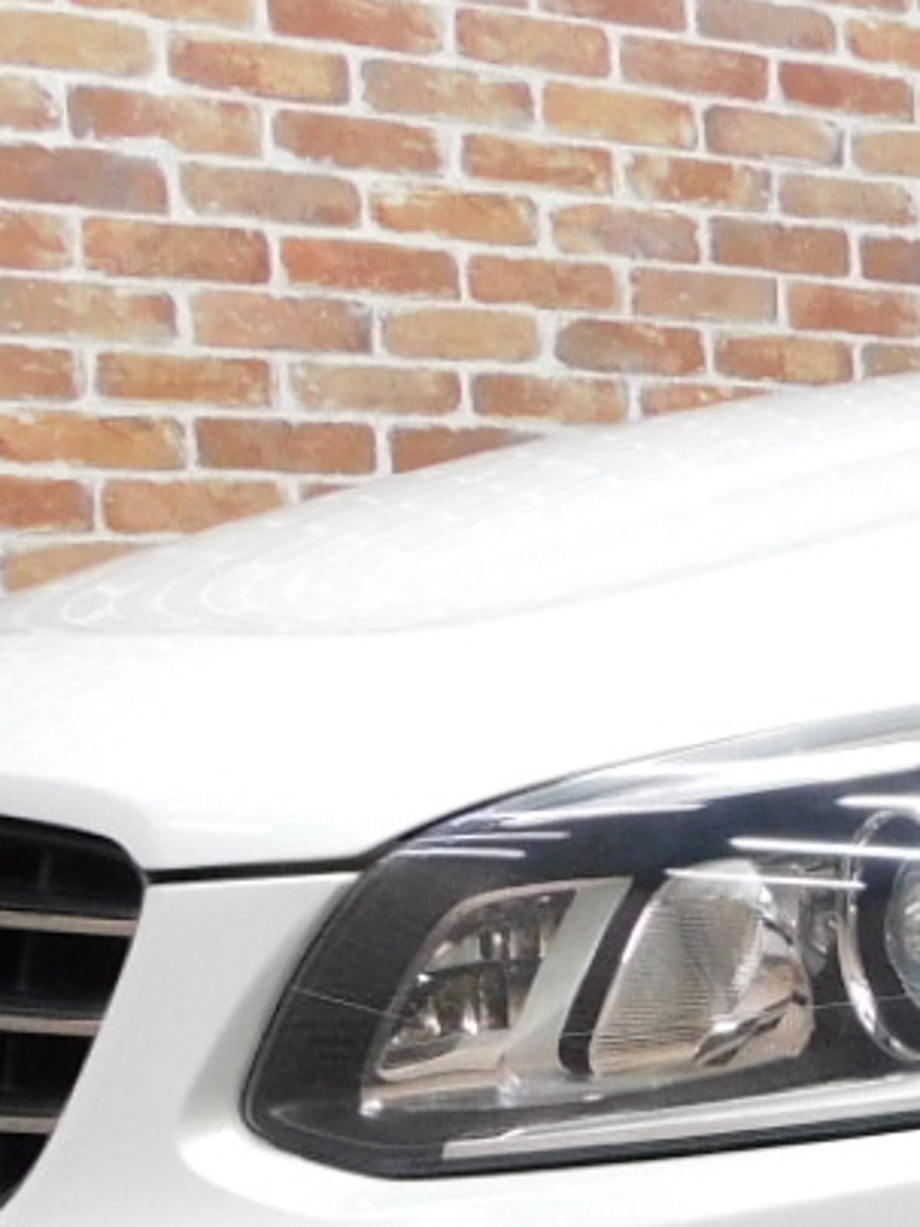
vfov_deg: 21.0
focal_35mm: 91
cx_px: 1801
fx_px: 3225
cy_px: 1133
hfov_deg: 13.9
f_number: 3
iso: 250
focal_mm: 4
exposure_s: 1/30
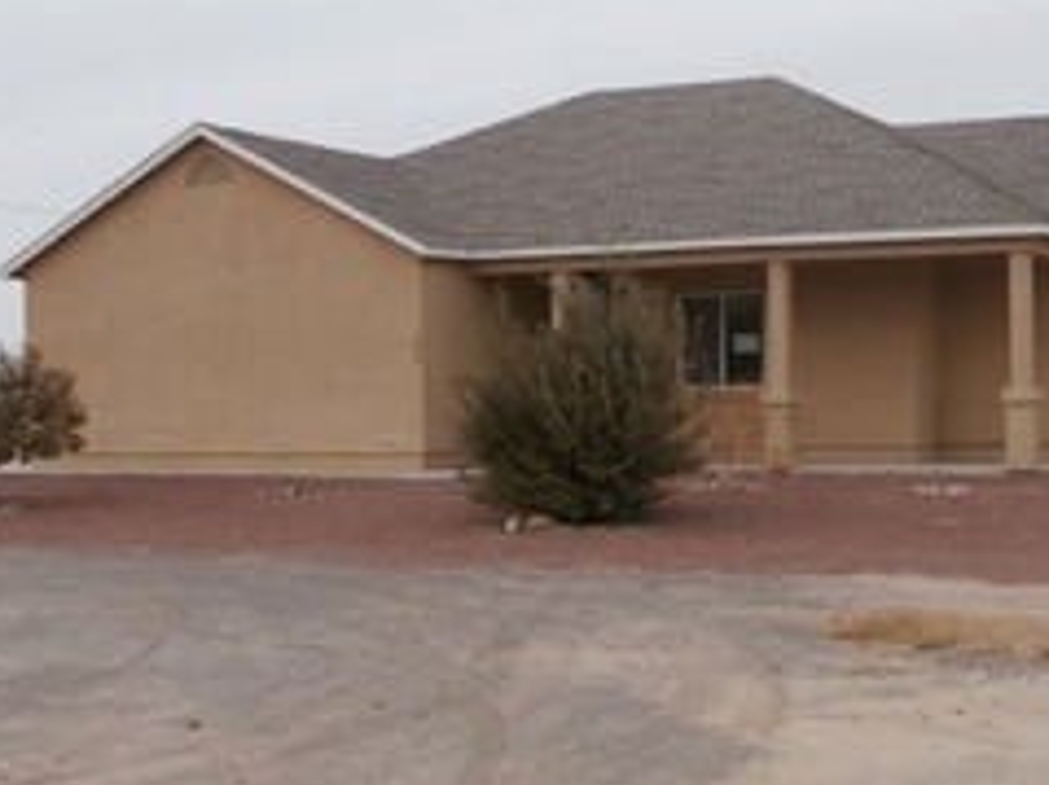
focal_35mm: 68
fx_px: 2060
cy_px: 373
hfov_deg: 28.5
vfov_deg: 21.6
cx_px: 663
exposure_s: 1/400
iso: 100
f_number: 4.2
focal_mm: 8.29
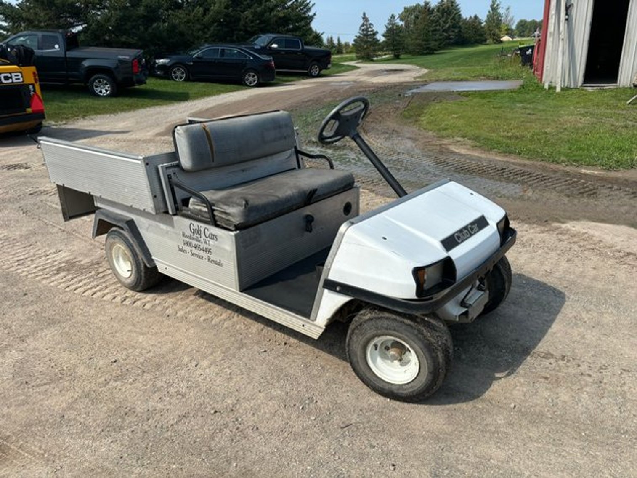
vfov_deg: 53.1
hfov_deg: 67.3
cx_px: 318
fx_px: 478
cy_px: 239
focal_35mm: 26
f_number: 1.6
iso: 50
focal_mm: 5.96
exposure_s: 1/3650
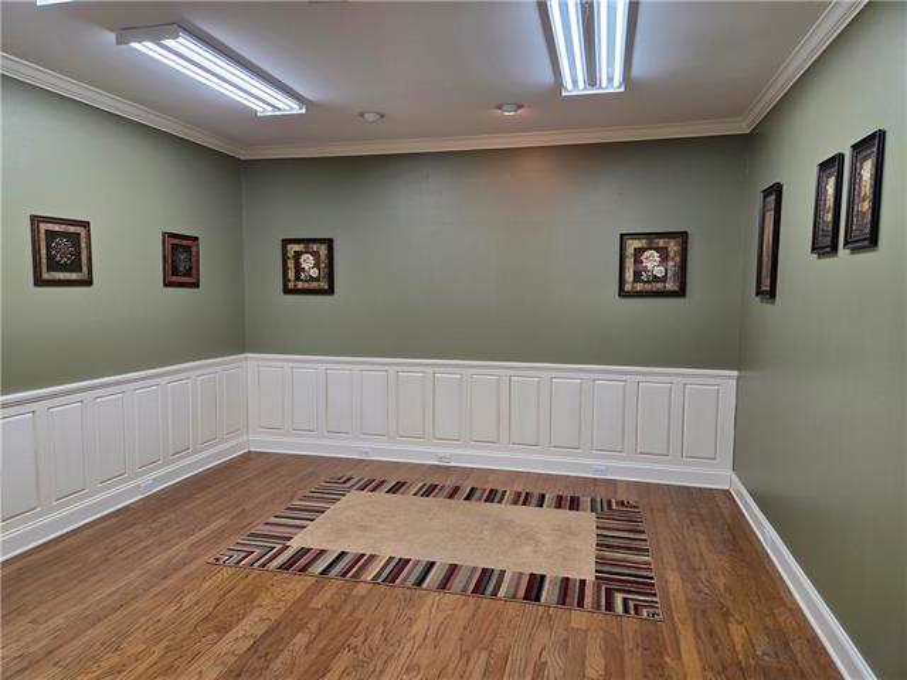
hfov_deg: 73.9
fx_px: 603
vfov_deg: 58.9
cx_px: 454
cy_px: 340
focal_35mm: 23
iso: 80
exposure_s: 1/120
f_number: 1.8
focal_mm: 5.4
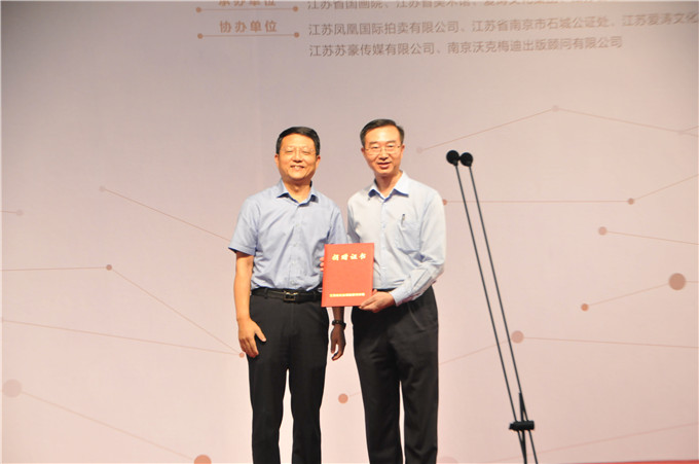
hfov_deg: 18.2
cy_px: 232
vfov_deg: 12.1
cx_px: 350
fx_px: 2181
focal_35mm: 112
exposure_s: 1/50
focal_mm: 75
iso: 1000
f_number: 5
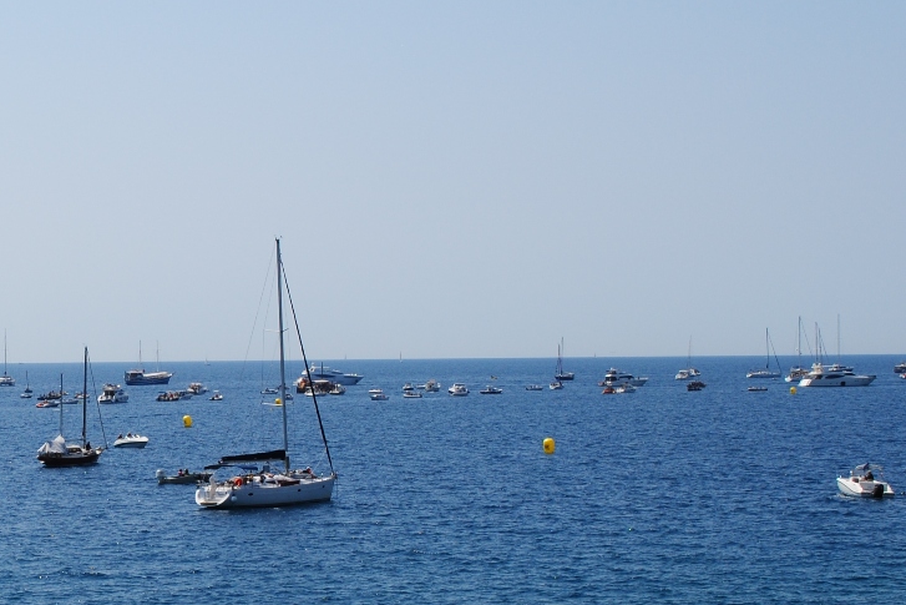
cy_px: 375
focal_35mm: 96
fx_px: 2416
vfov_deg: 14.2
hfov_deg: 20.6
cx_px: 17
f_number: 10
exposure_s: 1/250
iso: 100
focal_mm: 30
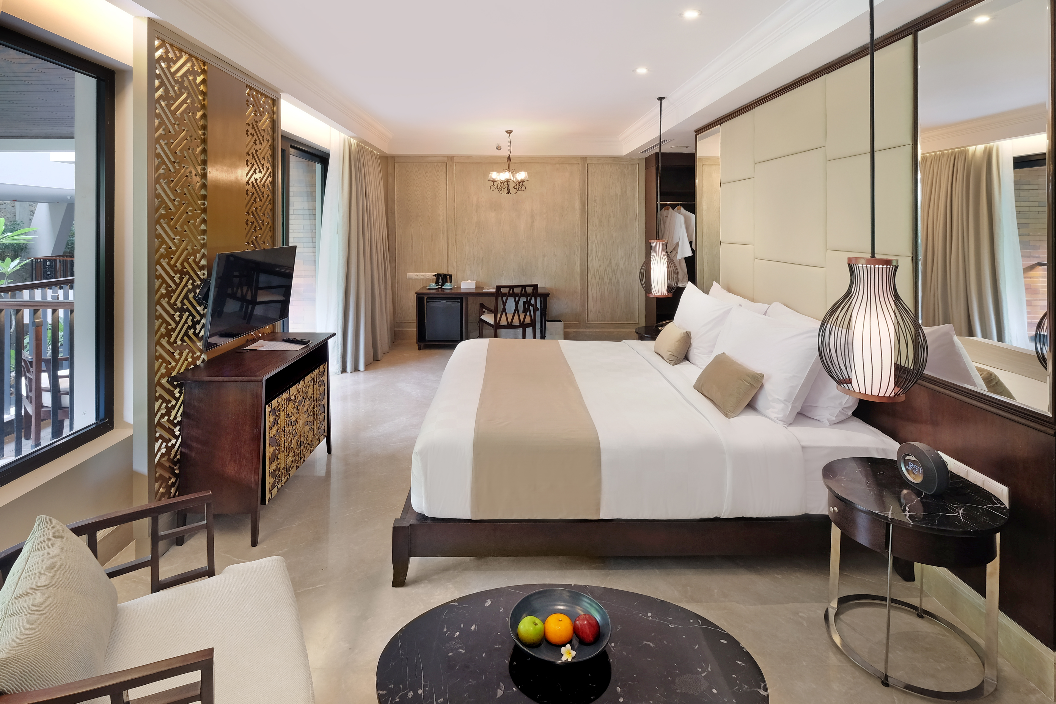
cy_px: 352
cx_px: 528
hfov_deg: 100.4
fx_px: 440
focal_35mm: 15
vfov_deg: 77.3
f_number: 8
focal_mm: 10
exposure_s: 1/5
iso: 200
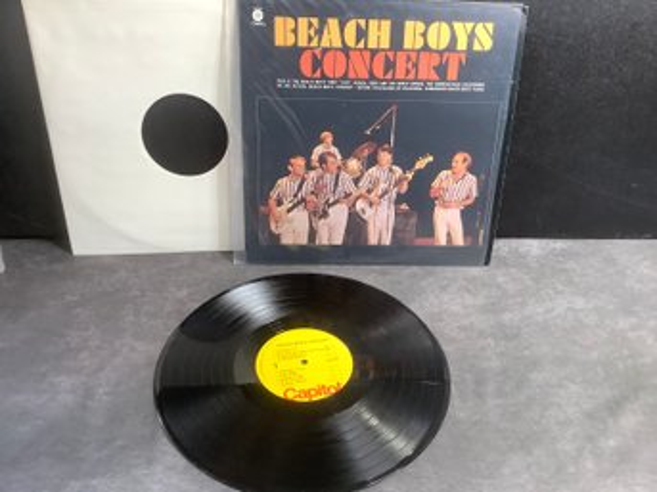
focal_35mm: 31
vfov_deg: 45.4
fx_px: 588
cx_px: 328
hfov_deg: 58.4
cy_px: 246
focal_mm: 3.3
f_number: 2.4
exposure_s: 1/60
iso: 200
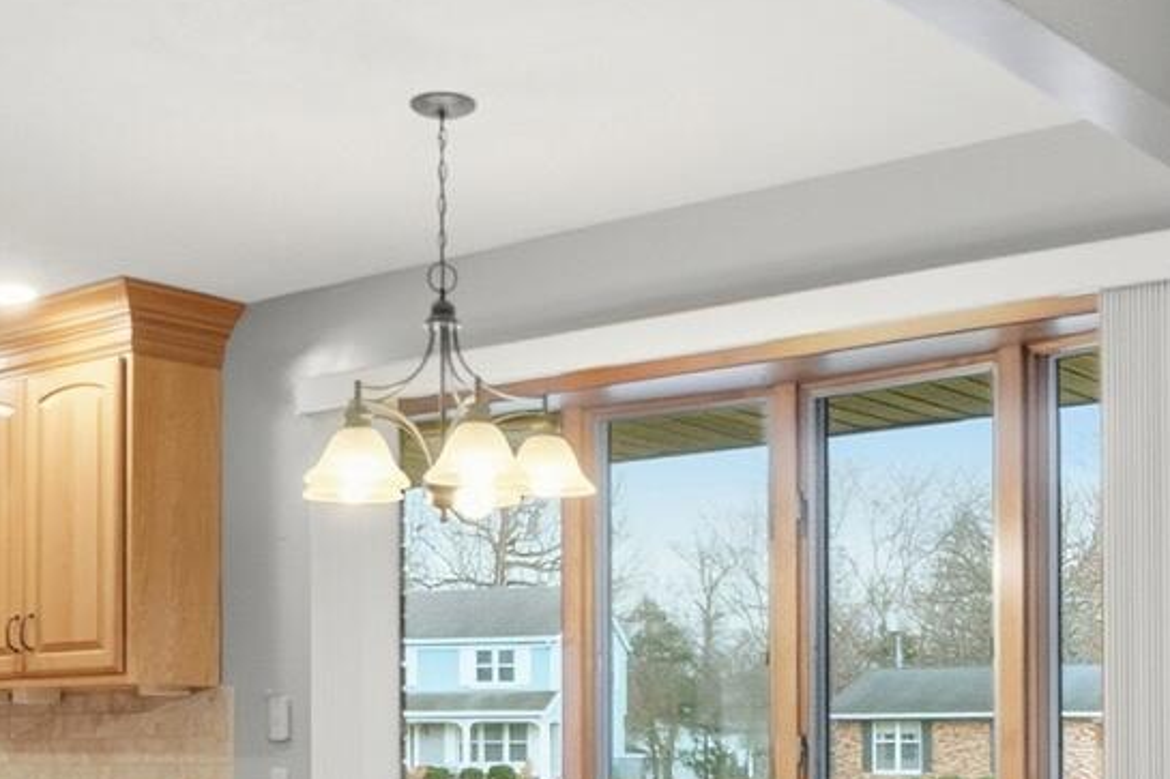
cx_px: 698
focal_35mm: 55
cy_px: 762
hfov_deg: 36.1
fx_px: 1787
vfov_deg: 23.6
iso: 125
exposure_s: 1/125
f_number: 5.6
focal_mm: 10
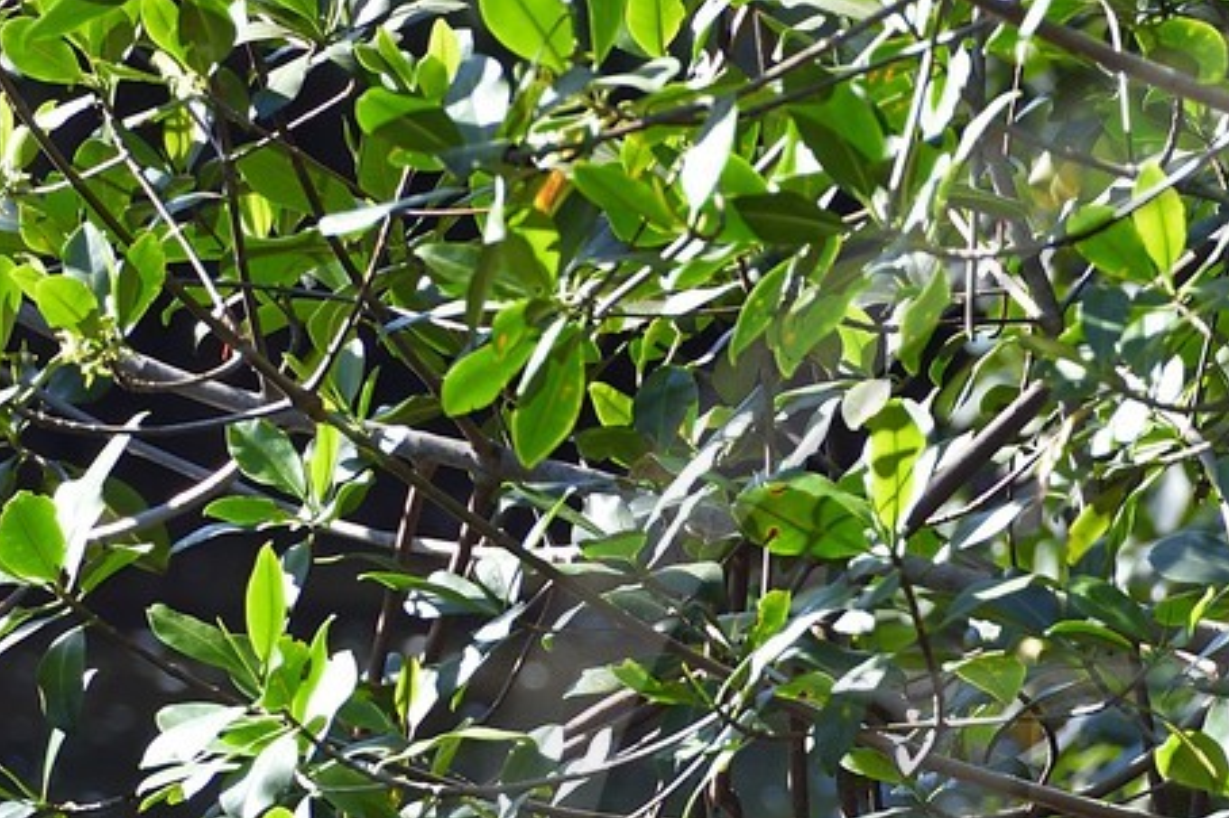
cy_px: 1116
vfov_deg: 1.9
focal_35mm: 705
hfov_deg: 2.9
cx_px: 1548
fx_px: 24050
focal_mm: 200
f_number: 5
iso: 400
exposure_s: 1/400
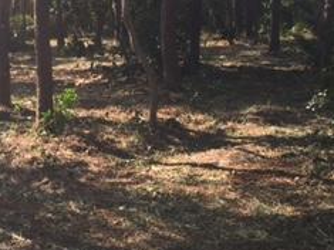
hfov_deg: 24.7
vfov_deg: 18.5
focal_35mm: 79
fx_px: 762
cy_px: 67
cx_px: 135
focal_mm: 4.15
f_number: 2.2
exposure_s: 1/430
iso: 32
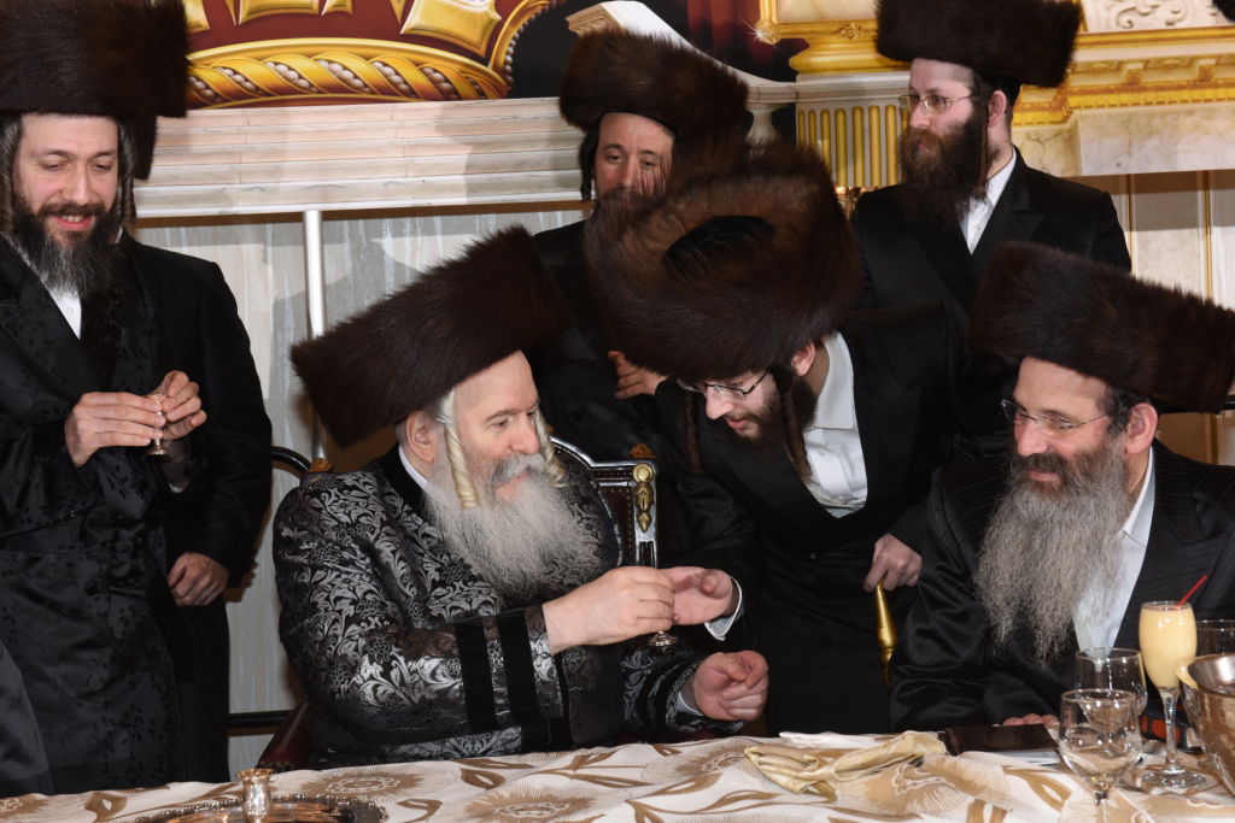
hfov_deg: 32.4
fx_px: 2127
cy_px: 412
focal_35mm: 62
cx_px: 618
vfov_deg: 21.9
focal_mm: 62
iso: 800
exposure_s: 1/160
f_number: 8
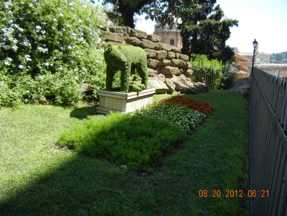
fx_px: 249
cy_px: 108
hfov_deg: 60.0
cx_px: 144
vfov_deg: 46.8
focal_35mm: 30
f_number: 3.5
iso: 160
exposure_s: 1/508
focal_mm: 5.4
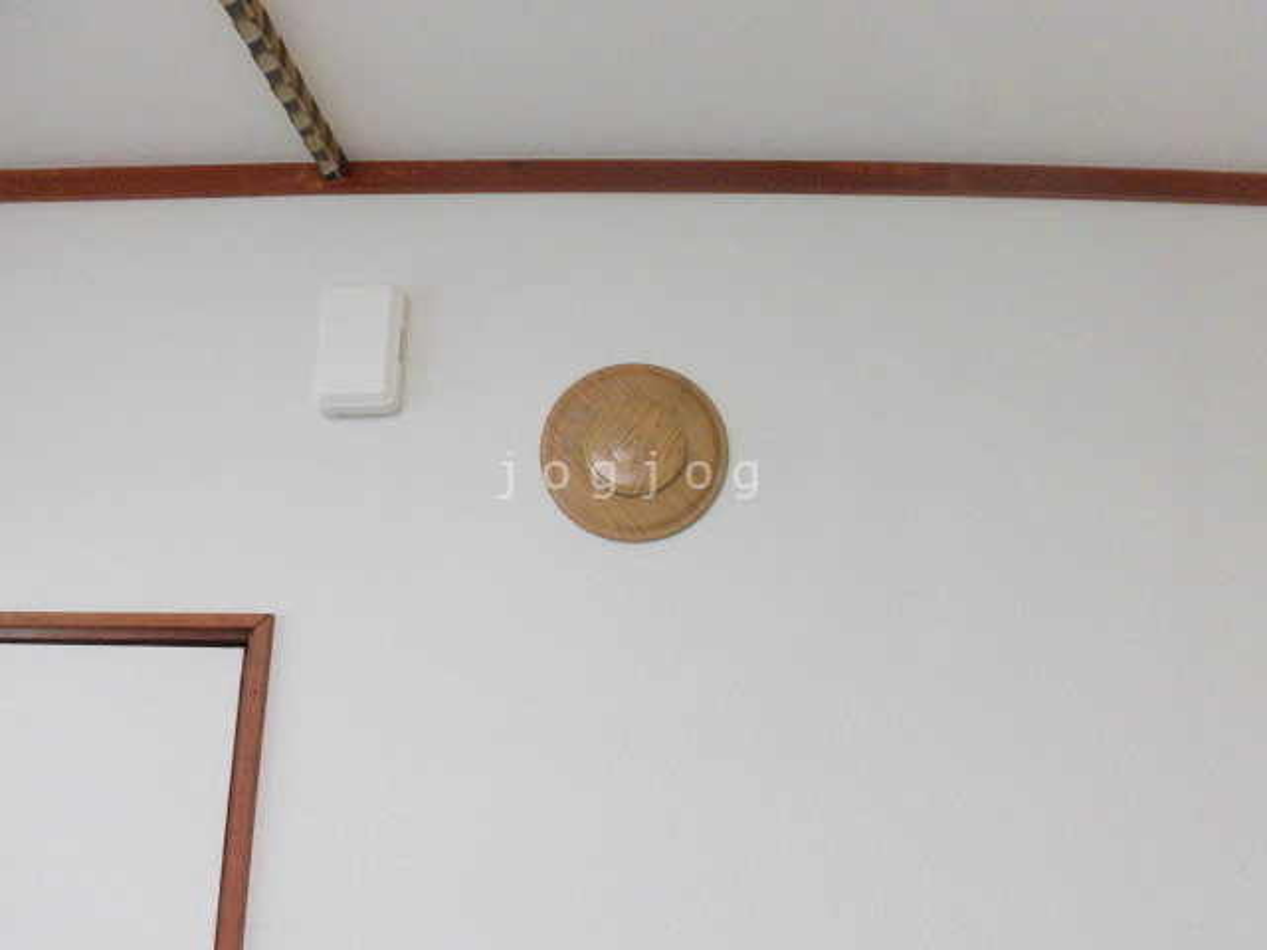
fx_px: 878
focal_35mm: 24
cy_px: 475
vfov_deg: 56.8
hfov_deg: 71.6
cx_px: 634
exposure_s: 1/50
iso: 200
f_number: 3.1
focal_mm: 4.3
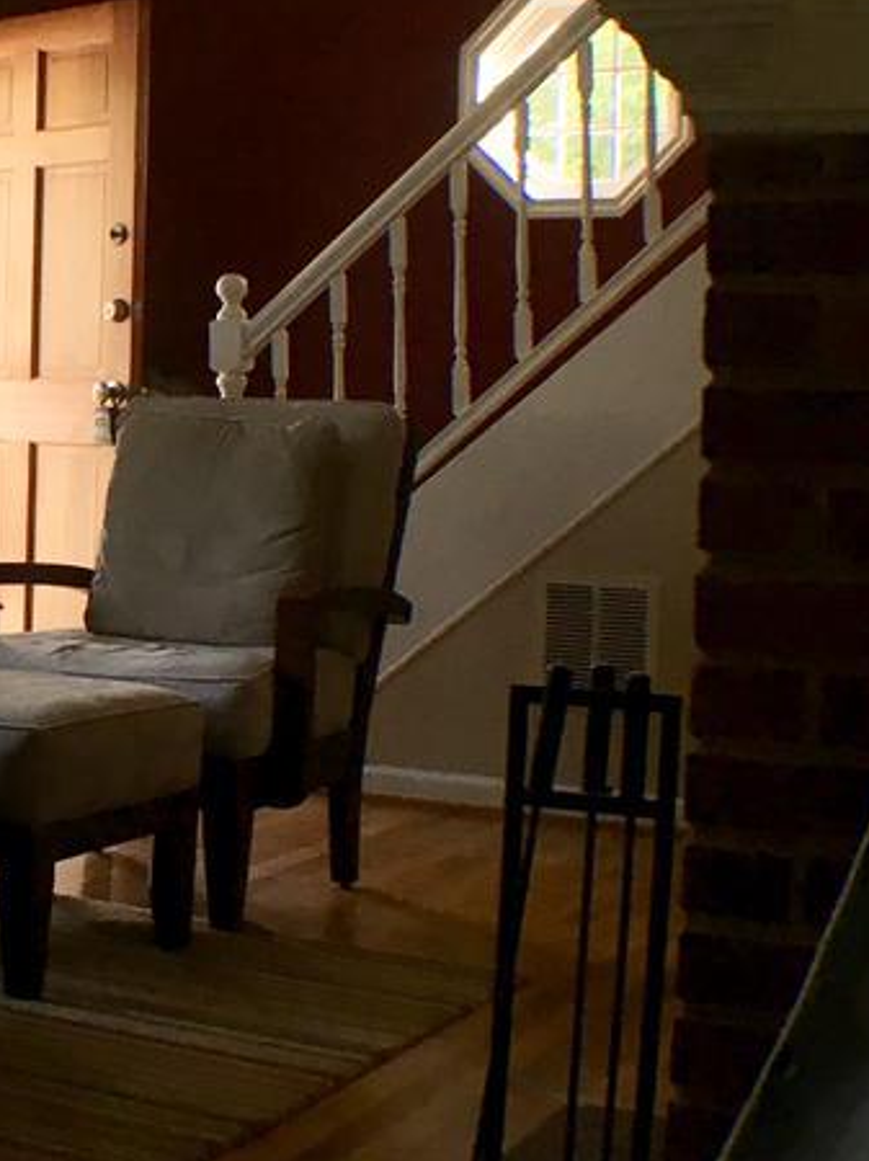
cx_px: -134
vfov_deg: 19.8
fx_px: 3317
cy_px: 591
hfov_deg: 14.5
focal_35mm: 99
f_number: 2.2
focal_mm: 4.15
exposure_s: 1/40
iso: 25
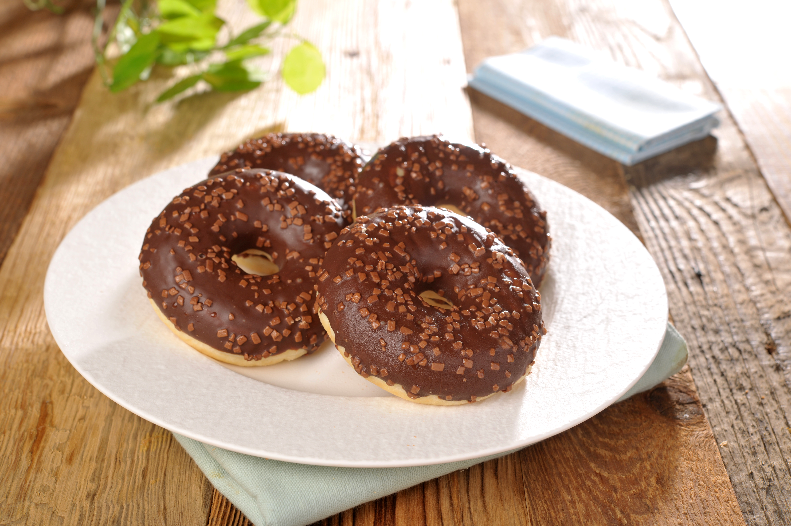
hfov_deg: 33.4
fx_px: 1318
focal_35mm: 60
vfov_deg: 22.6
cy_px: 263
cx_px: 396
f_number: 9
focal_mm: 60
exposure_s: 1/100
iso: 100
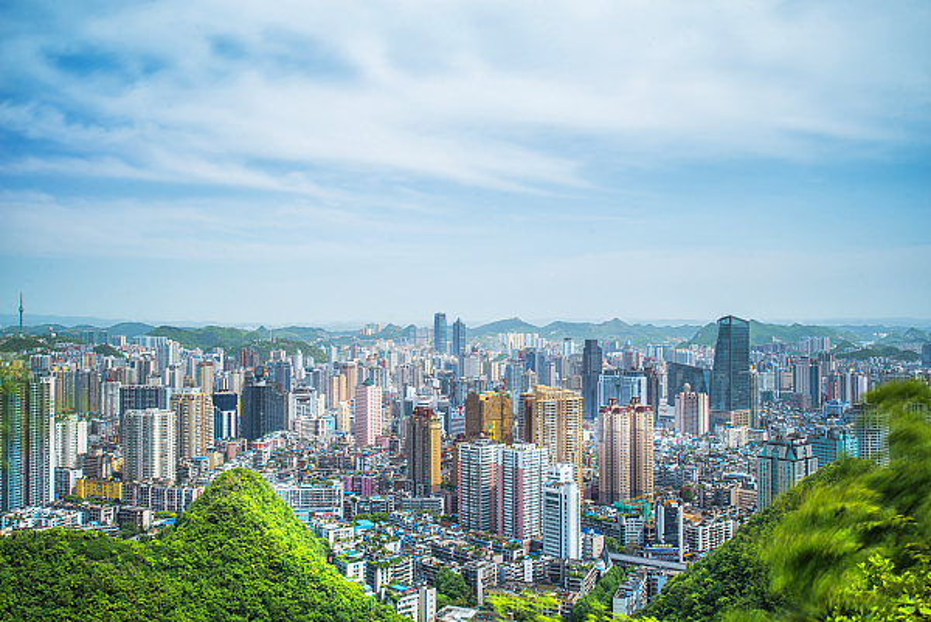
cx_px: 466
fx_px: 906
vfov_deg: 37.9
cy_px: 311
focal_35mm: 35
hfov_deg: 54.4
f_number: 11
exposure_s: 15
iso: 50
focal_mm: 35
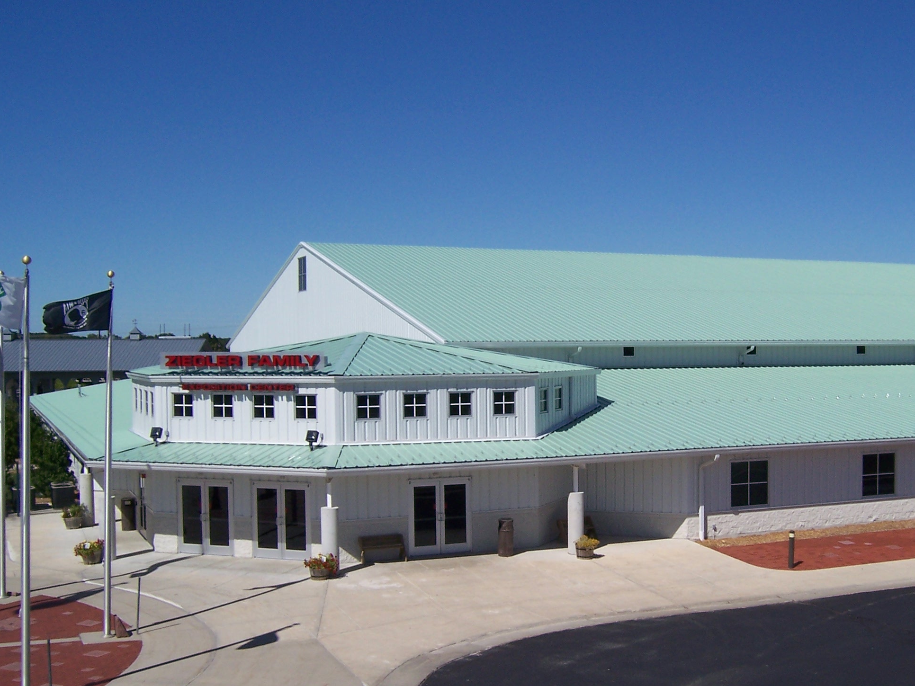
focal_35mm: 44
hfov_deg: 42.6
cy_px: 382
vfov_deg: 32.8
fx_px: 1163
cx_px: 582
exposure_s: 1/1000
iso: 80
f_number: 5.6
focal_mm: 5.5
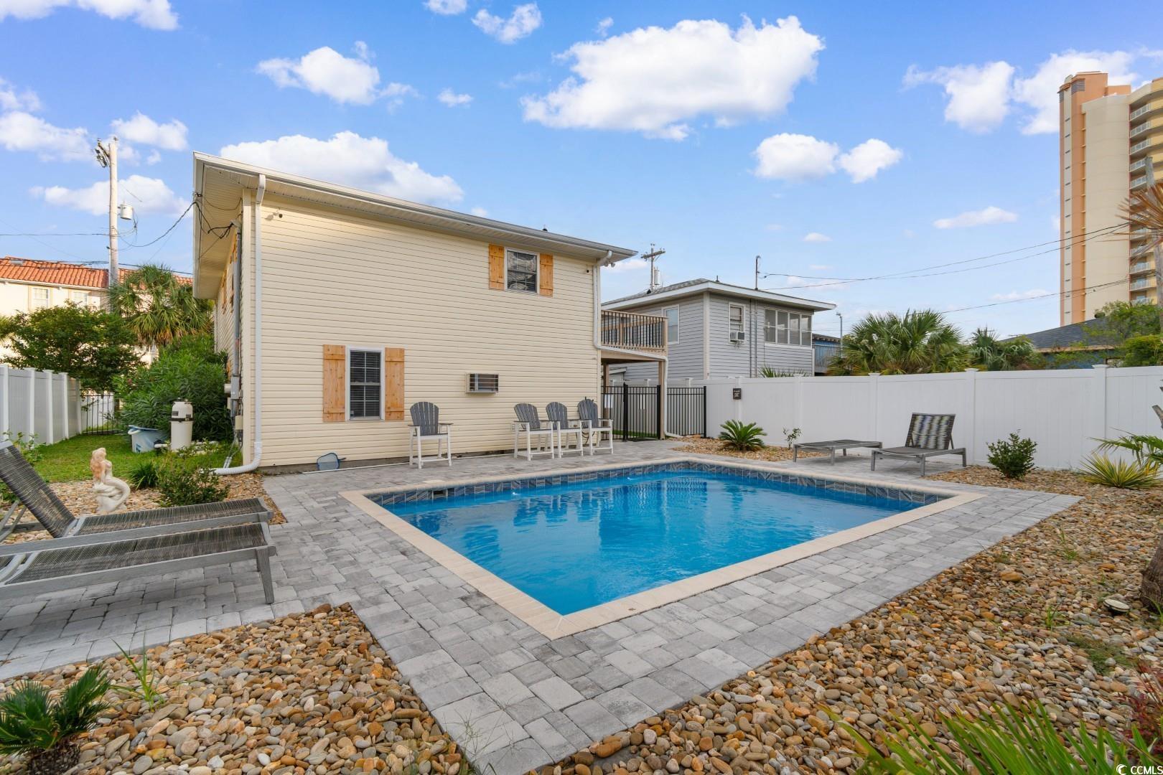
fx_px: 485
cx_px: 582
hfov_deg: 100.4
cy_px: 388
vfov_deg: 77.3
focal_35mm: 15
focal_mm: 10
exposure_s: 1/250
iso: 100
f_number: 8
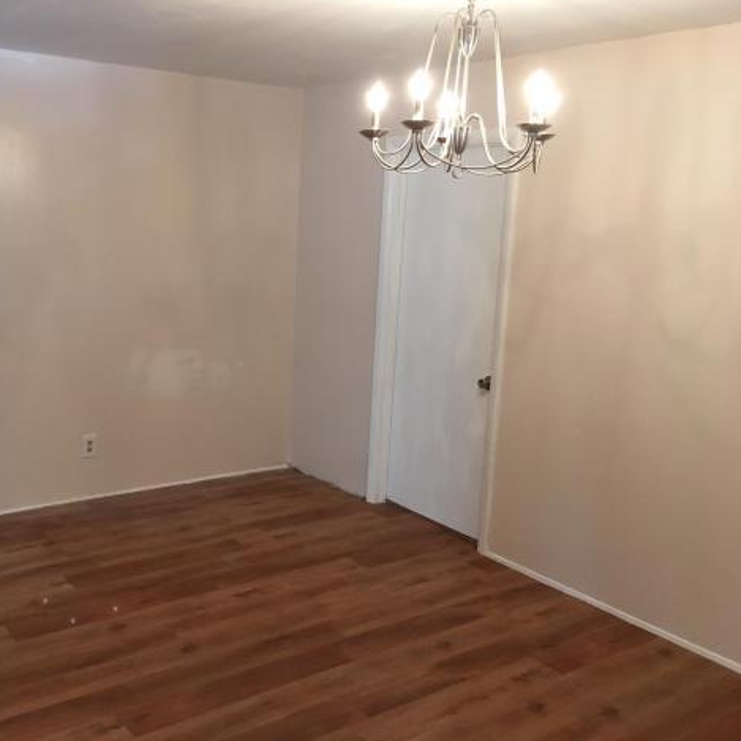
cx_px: 243
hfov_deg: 46.4
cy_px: 365
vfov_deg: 47.2
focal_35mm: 35
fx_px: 848
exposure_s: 1/30
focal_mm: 4.15
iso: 100
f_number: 2.2
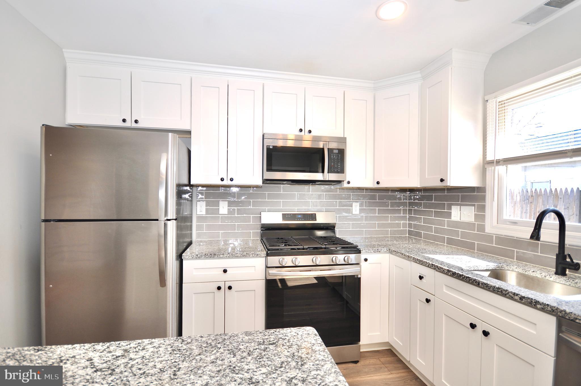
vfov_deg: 77.2
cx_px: 290
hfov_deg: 100.5
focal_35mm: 15
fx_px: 242
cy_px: 193
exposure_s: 1/60
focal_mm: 10
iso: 100
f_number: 4
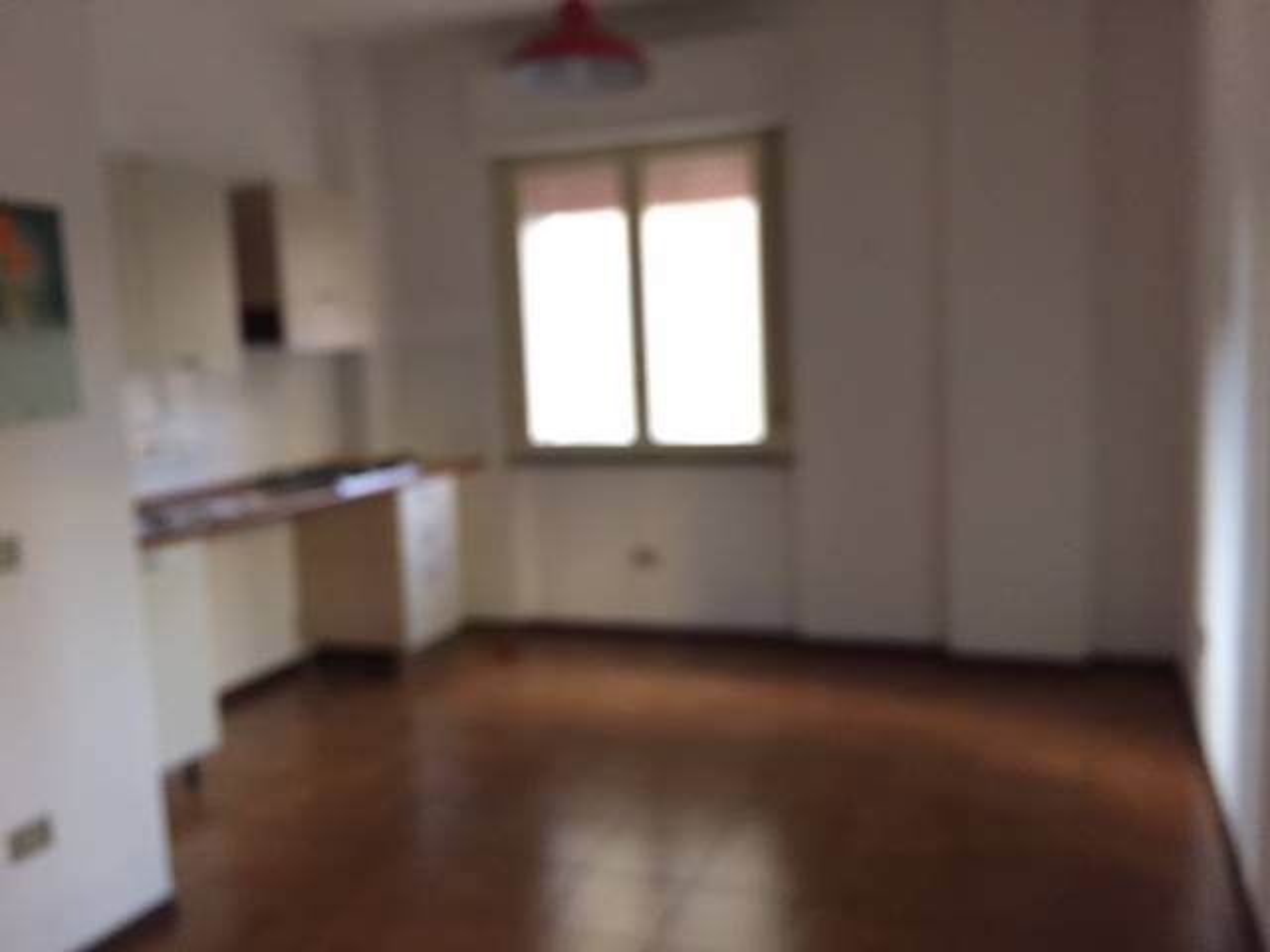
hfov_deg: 61.7
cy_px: 476
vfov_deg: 48.2
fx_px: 1064
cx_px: 635
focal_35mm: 29
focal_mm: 4.15
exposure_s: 1/17
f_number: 2.2
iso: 250
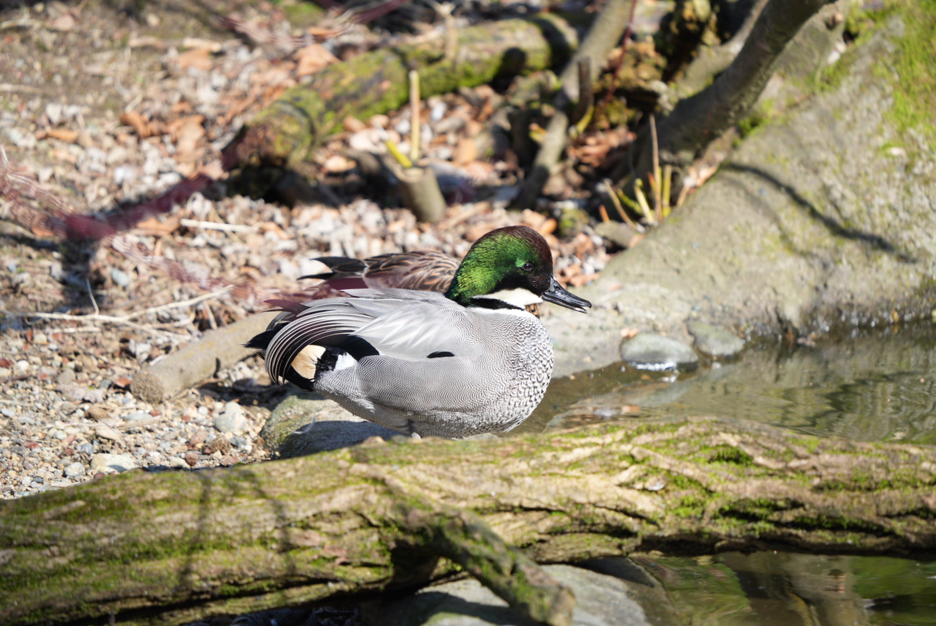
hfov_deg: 3.4
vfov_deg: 2.3
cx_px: 468
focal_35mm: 600
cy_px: 313
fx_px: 15611
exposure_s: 1/400
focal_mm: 600
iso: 500
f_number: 6.3
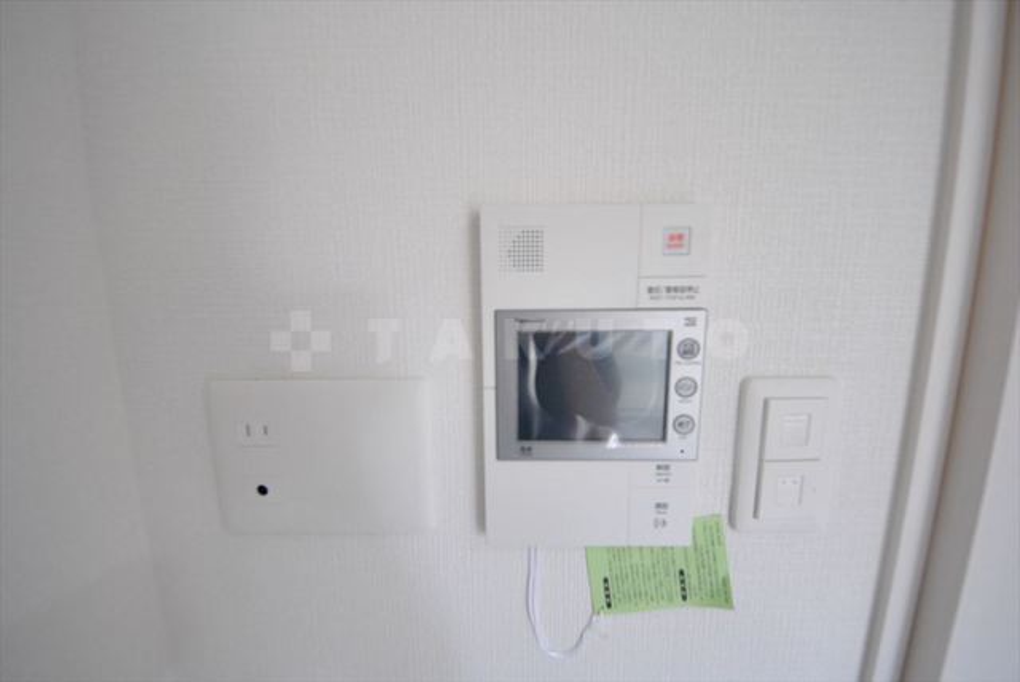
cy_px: 341
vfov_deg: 86.7
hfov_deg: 109.3
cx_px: 510
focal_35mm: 13
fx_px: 362
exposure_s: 1/50
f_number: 4.5
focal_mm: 8.5
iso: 800
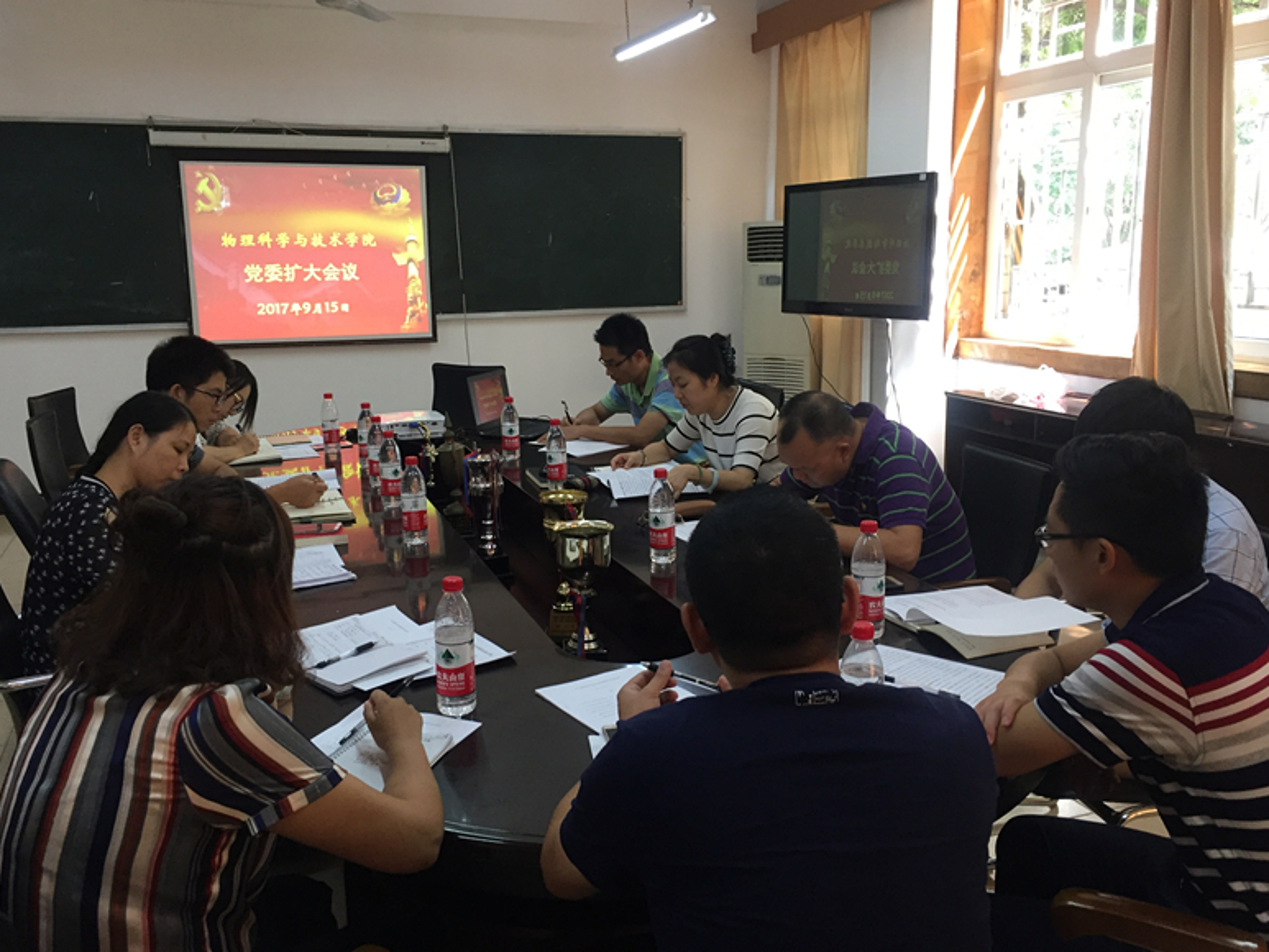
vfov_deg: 46.8
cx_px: 629
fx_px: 1100
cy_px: 461
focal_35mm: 30
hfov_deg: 60.0
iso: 64
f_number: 2.2
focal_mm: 4.15
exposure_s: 1/33
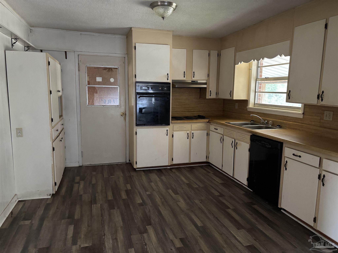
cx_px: 169
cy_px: 126
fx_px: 254
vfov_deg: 53.1
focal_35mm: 26
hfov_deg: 67.3
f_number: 1.6
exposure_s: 1/30
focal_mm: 5.96
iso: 640
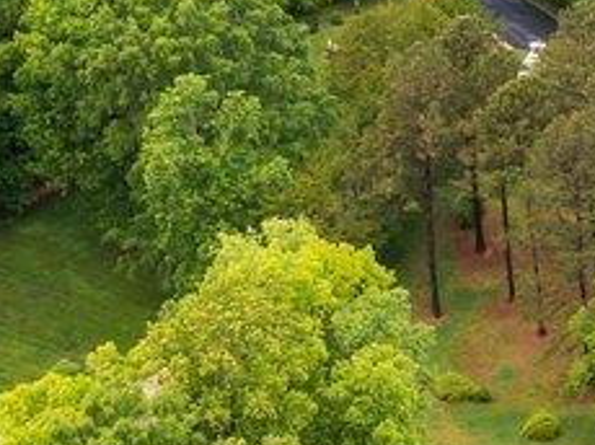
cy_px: 173
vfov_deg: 6.2
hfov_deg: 8.0
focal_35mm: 240
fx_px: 4121
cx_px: 1030
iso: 100
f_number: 4.5
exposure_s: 1/160
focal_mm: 10.26
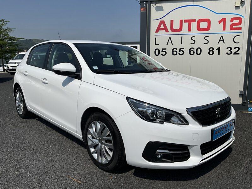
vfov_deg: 48.2
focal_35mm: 29
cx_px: 126
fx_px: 211
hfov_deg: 61.7
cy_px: 94
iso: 25
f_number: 1.8
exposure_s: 1/6536
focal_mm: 3
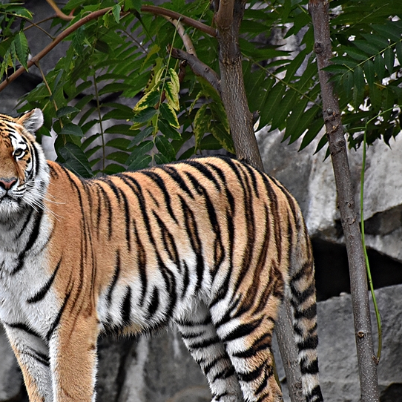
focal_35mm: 337
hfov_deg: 5.2
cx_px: 102
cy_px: 247
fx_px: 4428
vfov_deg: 5.2
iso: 2500
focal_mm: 140
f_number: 5.6
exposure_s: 1/500
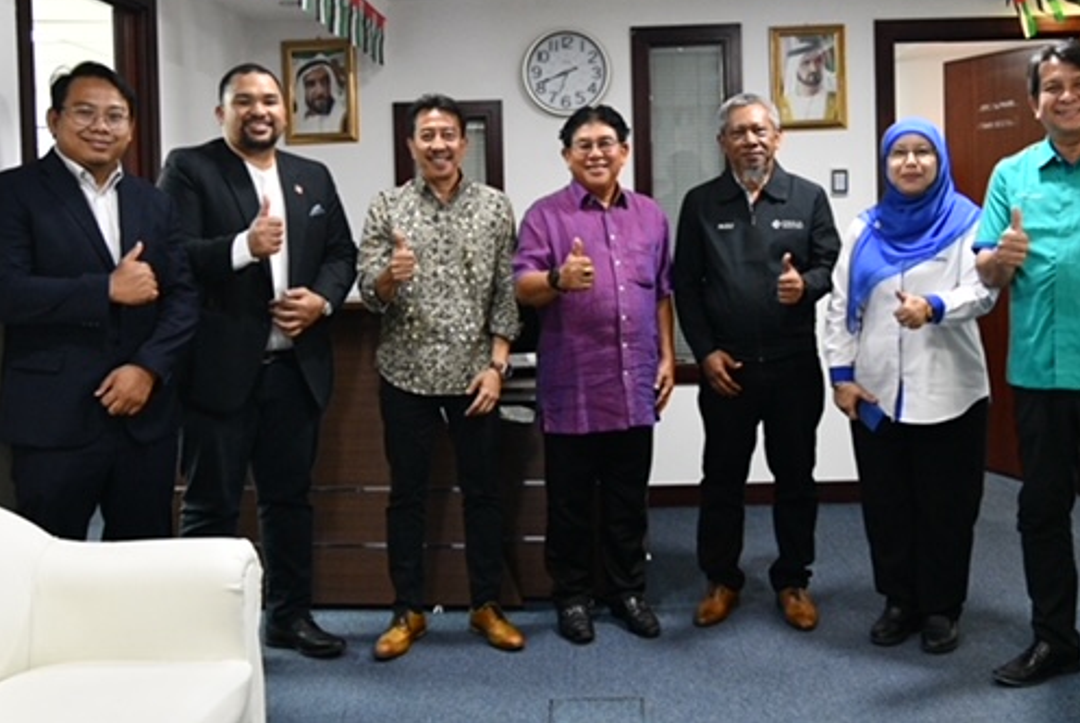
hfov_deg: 48.4
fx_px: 1201
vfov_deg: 33.3
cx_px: 570
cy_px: 259
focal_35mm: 40
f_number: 4.5
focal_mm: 31
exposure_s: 1/160
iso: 6400
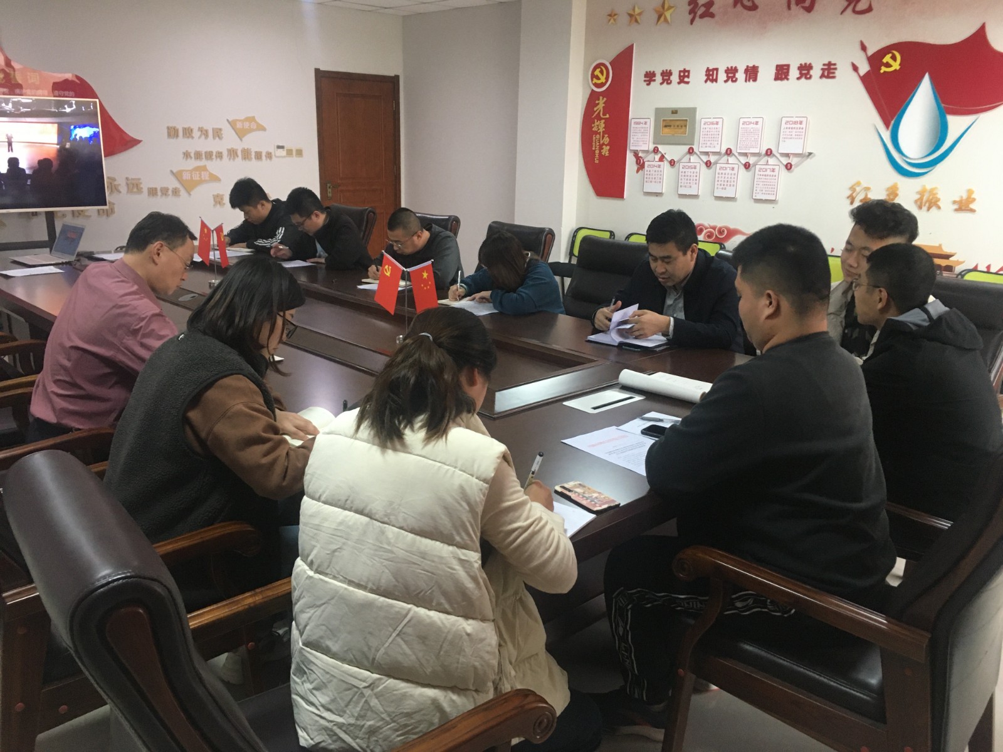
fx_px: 840
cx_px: 502
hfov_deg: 61.7
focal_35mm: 29
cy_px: 376
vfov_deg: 48.2
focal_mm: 4.15
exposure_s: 1/33
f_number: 2.2
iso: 200
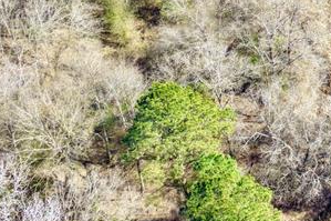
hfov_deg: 17.9
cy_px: -121
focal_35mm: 96
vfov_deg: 13.3
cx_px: 559
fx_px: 882
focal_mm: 14.45
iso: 100
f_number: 2.8
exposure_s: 1/320
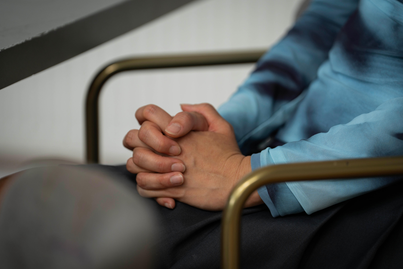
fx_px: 2339
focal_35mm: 209
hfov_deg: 9.8
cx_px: 208
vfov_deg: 6.6
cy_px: 134
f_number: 2.8
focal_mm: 200
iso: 250
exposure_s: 1/400
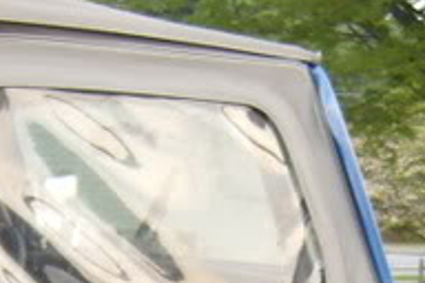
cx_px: 82
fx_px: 1794
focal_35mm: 152
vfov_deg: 8.5
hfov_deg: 13.4
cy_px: 573
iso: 80
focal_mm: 7.4
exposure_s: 1/60
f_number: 2.8
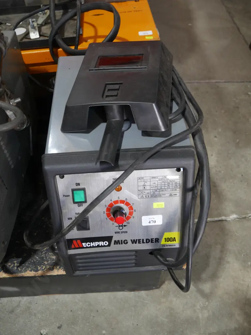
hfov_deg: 46.8
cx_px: 126
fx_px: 290
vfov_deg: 59.9
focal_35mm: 30
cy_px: 168
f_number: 3.6
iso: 250
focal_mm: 15
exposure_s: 1/60
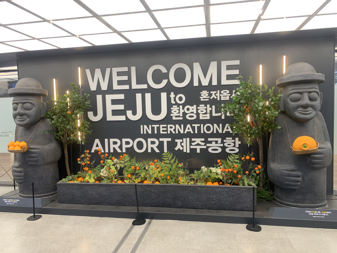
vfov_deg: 53.1
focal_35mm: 26
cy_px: 126
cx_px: 168
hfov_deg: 67.3
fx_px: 253
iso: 64
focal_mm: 4.25
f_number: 1.8
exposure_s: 1/120
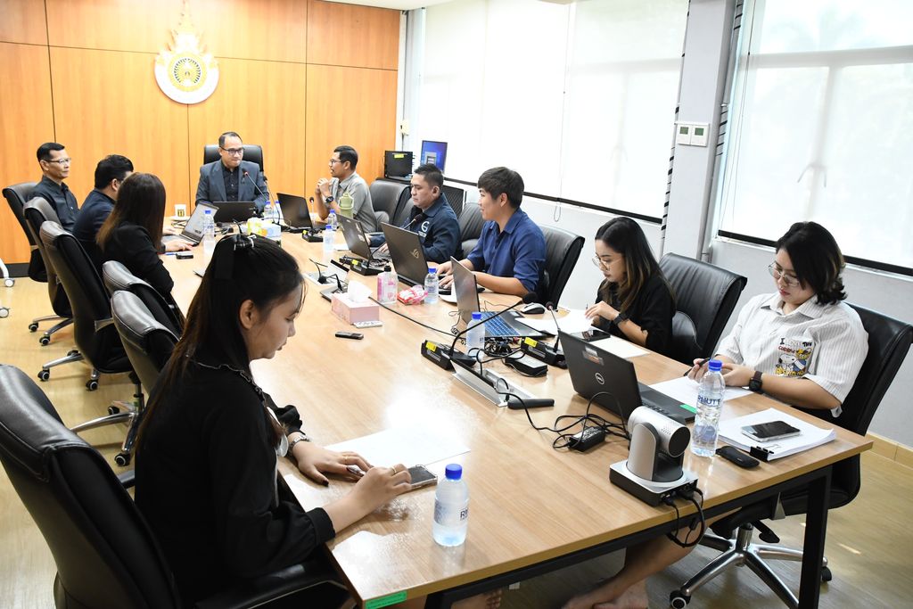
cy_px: 304
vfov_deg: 47.9
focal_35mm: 27
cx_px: 456
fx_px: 685
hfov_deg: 67.4
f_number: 5.6
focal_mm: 18
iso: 3200
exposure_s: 1/125
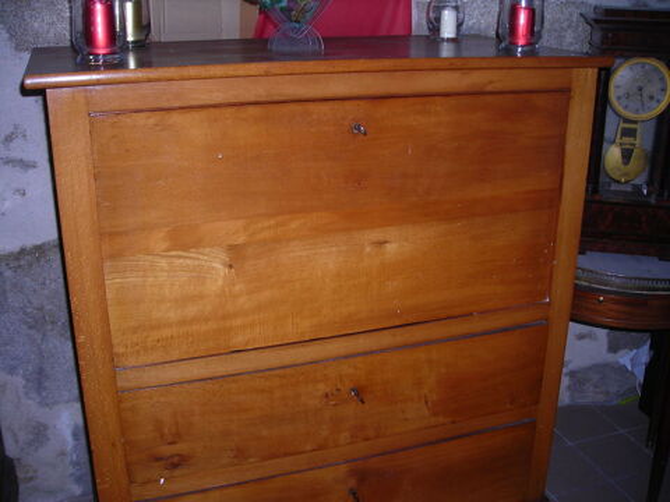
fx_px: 735
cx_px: 335
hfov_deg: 49.0
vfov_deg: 37.7
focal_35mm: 38
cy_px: 251
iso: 60
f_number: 3.2
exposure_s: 1/60.1
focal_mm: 6.3
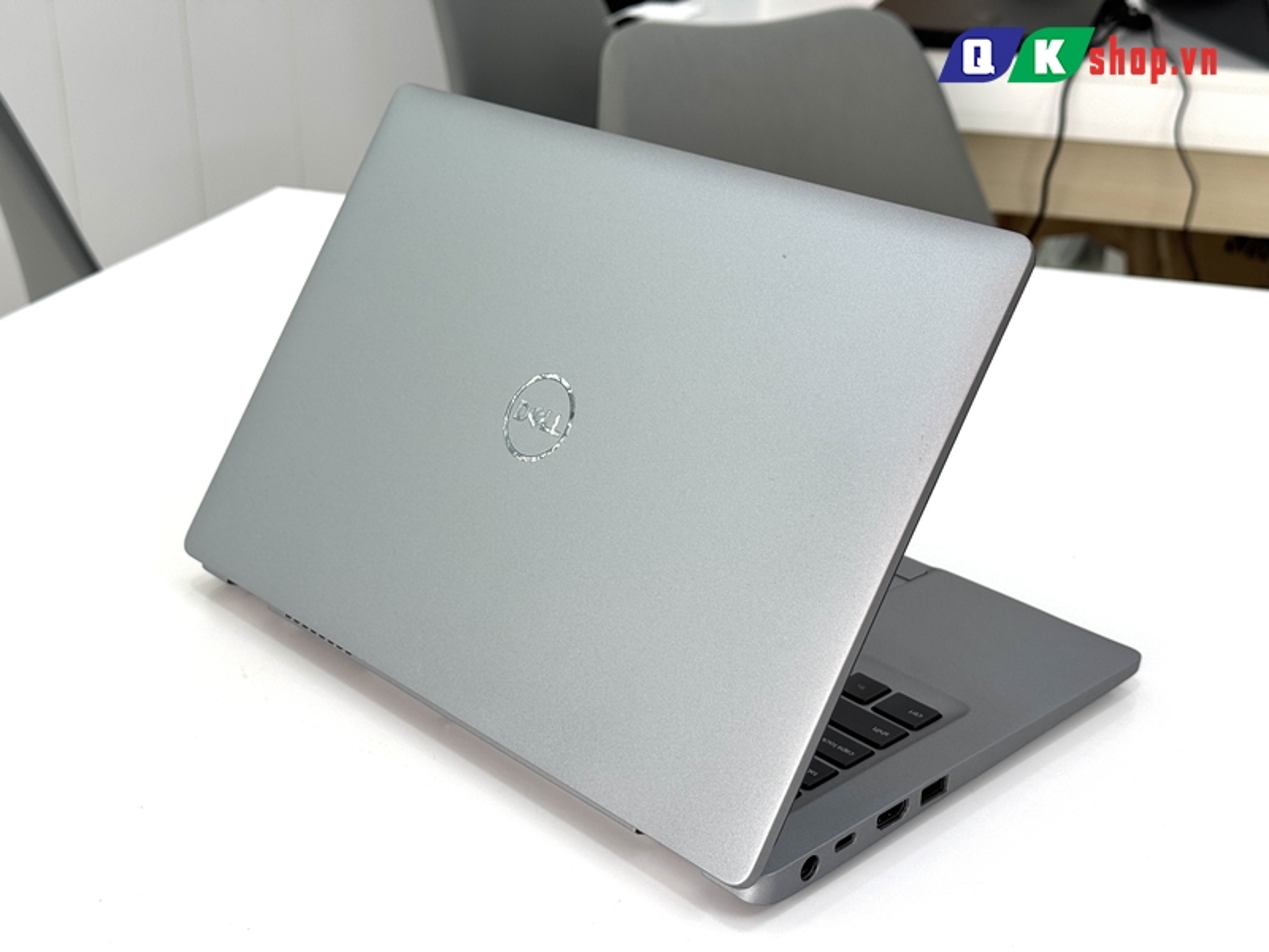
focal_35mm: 48
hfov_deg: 39.7
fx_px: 1760
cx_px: 634
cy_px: 476
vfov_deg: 30.3
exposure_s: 1/170
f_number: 1.78
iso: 50
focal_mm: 6.76
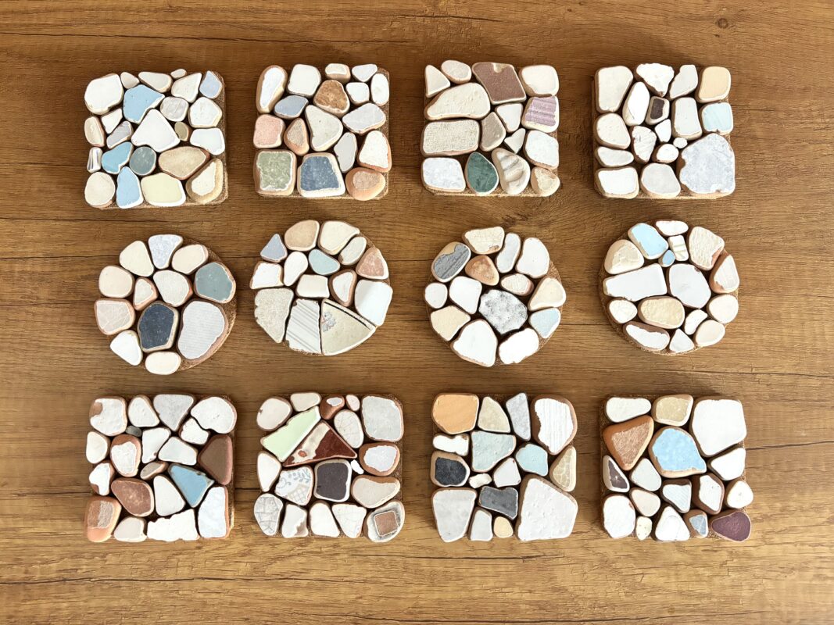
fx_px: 626
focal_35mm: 26
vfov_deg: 53.1
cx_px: 417
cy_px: 312
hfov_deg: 67.3
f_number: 1.6
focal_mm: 5.96
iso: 500
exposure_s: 1/60
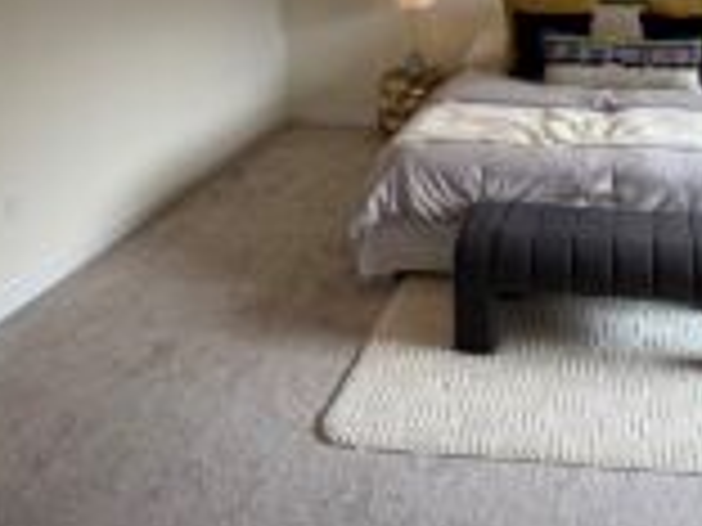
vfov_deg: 36.2
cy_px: 13
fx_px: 730
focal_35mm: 36
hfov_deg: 47.9
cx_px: 580
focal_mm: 2.22
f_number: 2.2
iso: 64
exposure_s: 1/120
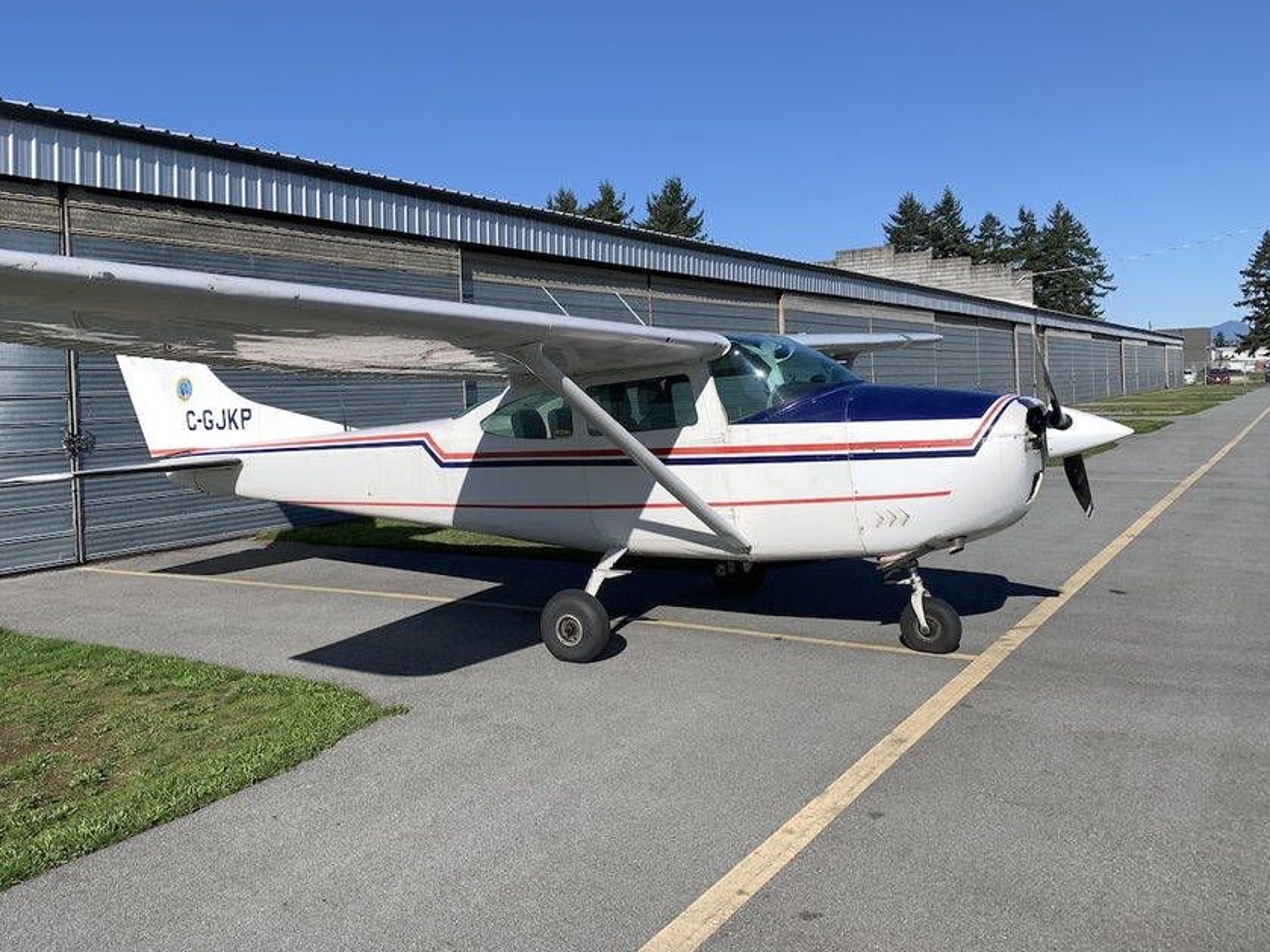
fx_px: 1137
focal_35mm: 31
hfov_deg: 58.0
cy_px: 406
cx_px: 527
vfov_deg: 45.3
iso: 25
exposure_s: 1/3185
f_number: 1.8
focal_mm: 4.25
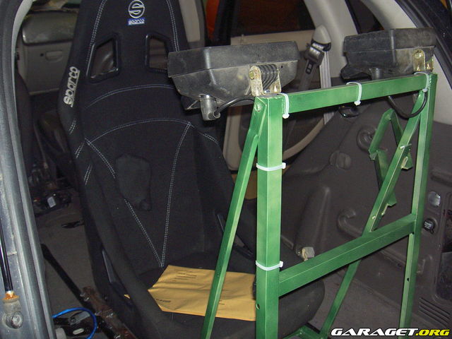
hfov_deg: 47.9
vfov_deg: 36.8
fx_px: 509
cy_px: 170
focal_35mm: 39
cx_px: 226
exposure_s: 1/125
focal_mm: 8
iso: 200
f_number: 2.8
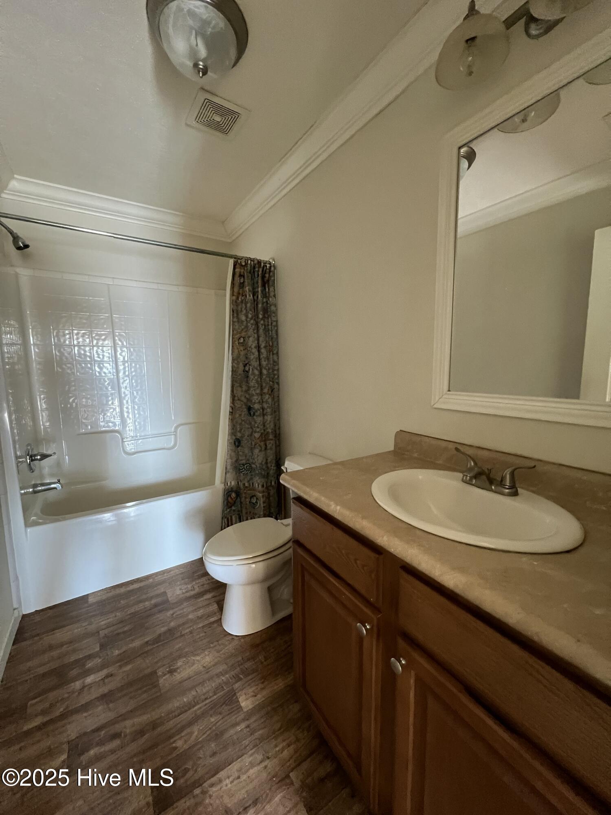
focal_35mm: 13
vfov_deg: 106.2
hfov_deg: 89.9
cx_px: 306
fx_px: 306
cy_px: 408
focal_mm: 1.57
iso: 640
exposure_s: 1/60
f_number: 1.8
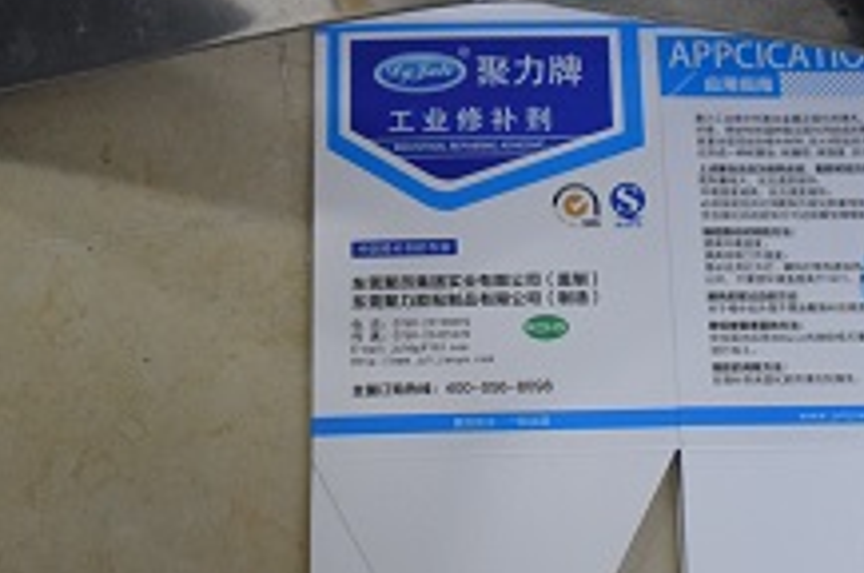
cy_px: 90
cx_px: 478
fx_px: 2157
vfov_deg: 15.0
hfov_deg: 22.6
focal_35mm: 90
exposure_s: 1/125
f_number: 4
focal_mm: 26
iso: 2800
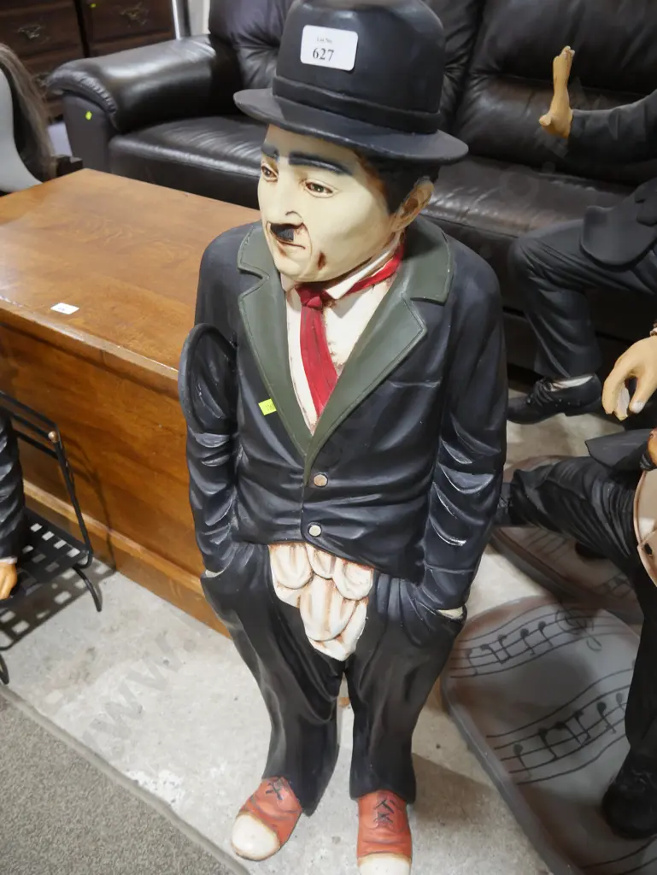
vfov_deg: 63.4
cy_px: 438
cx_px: 328
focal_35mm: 28
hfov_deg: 49.8
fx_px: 708
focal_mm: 14
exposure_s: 1/60
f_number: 4
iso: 640
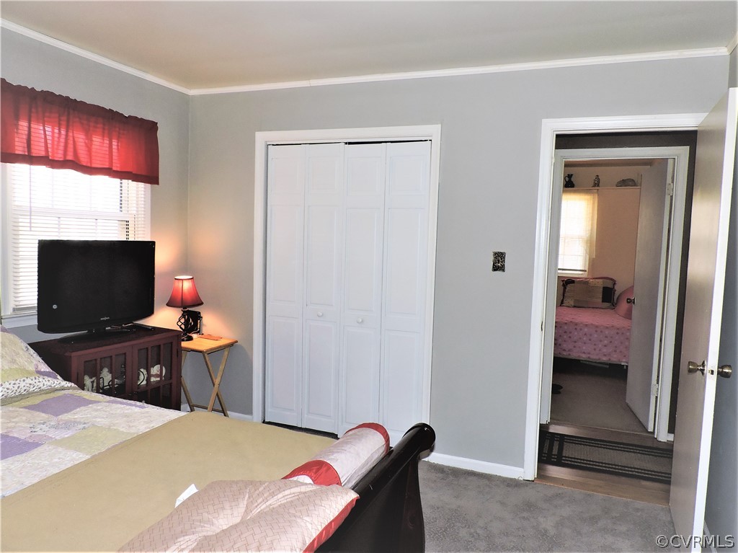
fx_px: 511
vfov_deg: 56.8
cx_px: 369
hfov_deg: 71.6
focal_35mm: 24
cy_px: 276
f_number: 3.7
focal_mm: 4.3
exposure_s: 1/30
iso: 200
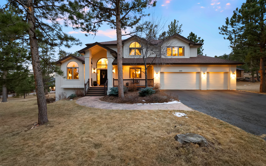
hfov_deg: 101.5
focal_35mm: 15
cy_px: 80
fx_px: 109
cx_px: 135
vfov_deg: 74.8
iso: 1000
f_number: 8
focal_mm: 14
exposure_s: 1/1.67
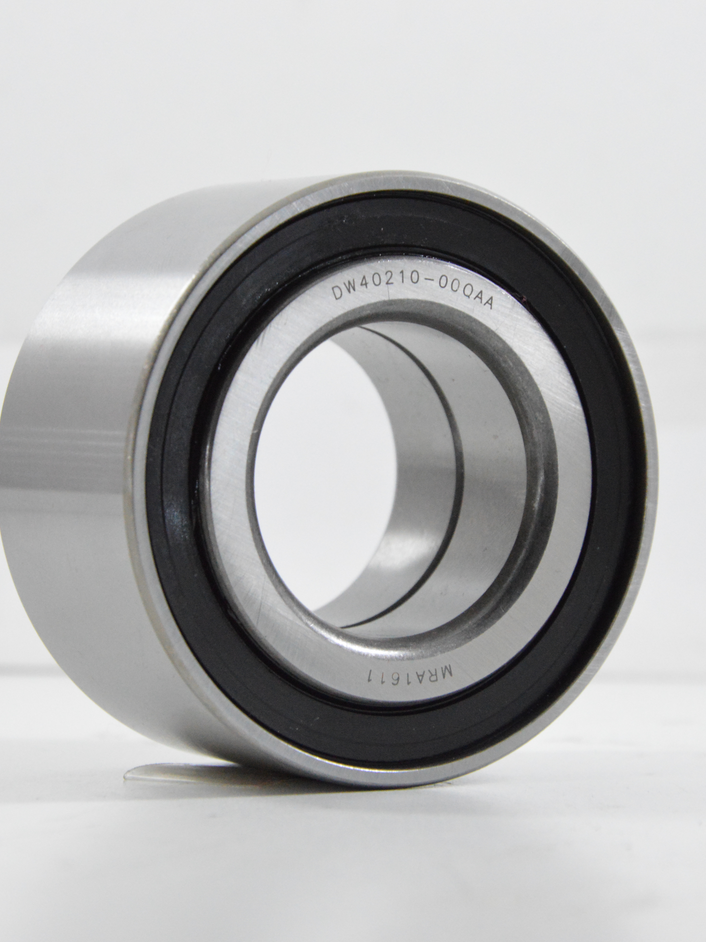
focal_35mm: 152
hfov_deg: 9.8
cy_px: 471
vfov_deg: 13.0
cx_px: 359
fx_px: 4133
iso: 3200
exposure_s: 1/100
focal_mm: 70
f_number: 8
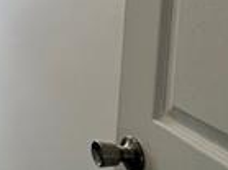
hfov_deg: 23.0
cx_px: -149
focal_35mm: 60
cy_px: -31
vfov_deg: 22.6
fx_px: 395
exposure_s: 1/120
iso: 50
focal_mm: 1.57
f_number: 1.8
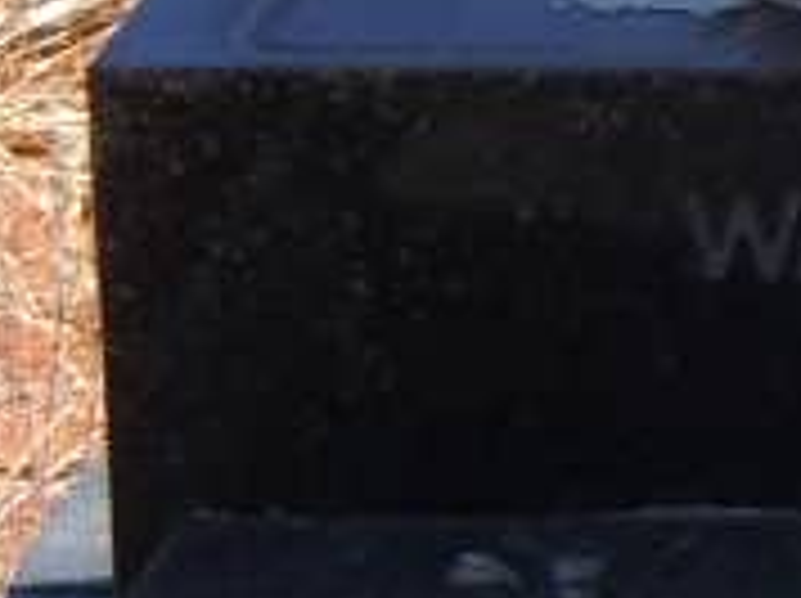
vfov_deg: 2.8
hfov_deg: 3.8
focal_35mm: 520
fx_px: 12016
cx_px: 1876
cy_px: -787
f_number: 4.3
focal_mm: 13.9
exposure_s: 1/640
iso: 200
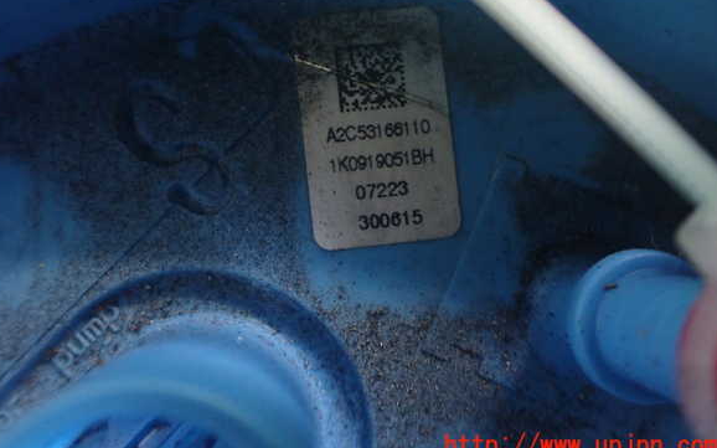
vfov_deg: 38.2
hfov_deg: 58.2
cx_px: 352
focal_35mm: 33
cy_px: 182
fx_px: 645
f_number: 2.3
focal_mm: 5.4
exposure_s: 1/50
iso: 800
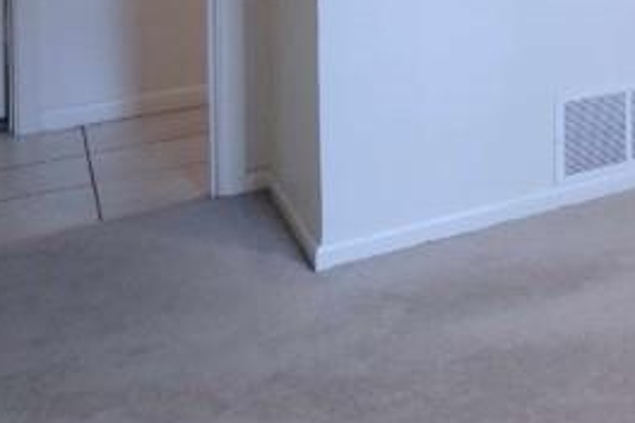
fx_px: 1076
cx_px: 1064
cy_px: -204
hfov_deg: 22.9
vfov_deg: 19.5
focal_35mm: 61
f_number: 4
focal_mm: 14
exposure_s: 1/160
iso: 2000
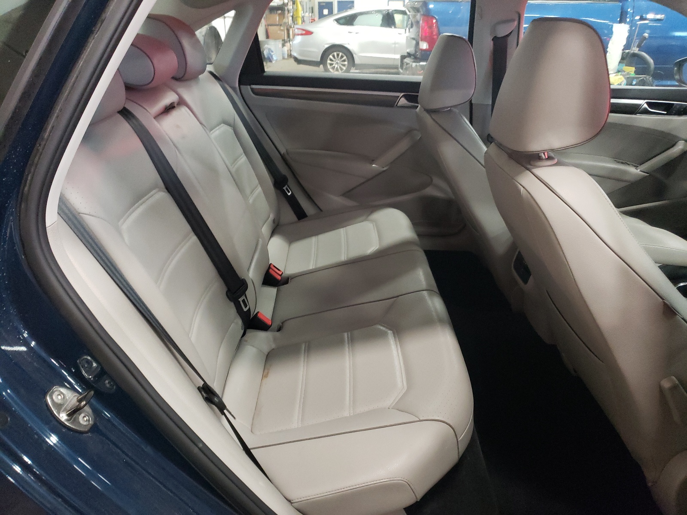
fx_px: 516
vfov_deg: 53.1
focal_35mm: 26
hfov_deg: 67.3
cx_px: 344
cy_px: 258
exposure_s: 1/30
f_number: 1.5
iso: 387
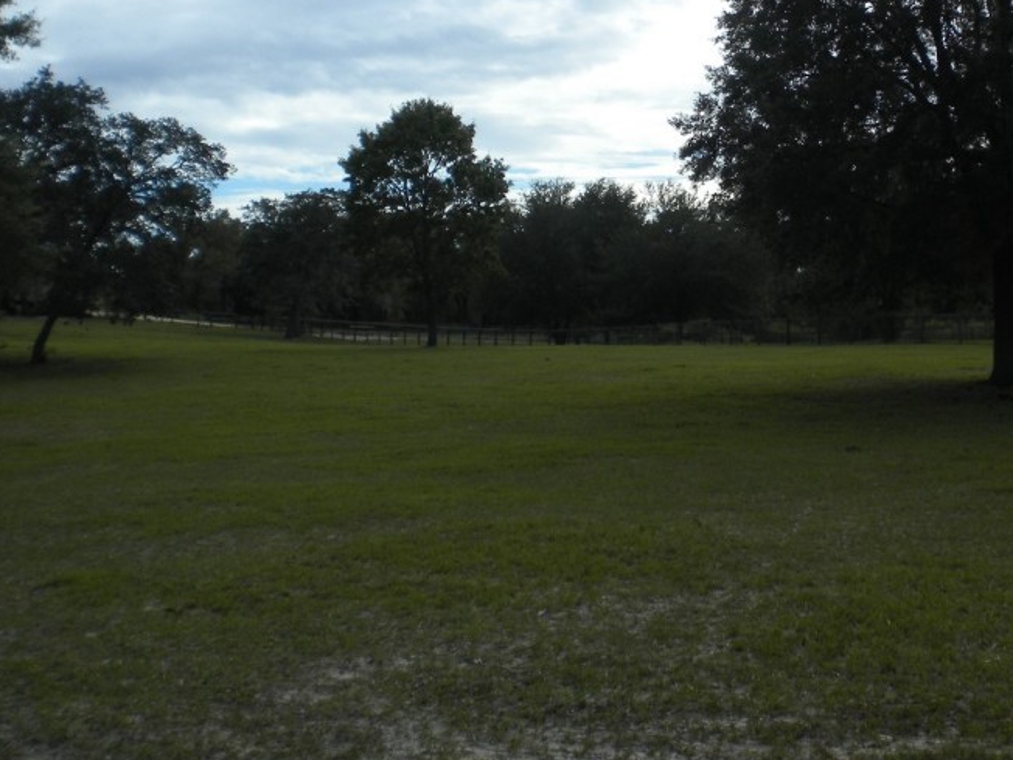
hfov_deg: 34.6
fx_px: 1610
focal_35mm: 55
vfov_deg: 26.4
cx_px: 673
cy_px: 233
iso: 80
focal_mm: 6.3
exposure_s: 1/910
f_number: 4.6
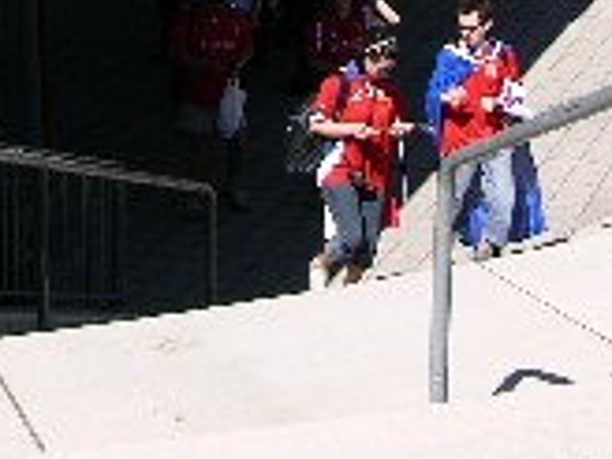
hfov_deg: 15.7
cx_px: 211
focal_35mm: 125
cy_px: -343
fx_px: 2210
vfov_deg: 11.1
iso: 50
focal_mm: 8.9
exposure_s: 1/116
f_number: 8
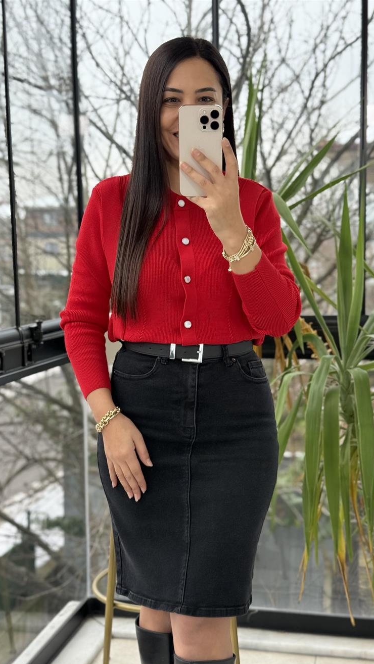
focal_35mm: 53
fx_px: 934
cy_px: 336
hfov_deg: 22.6
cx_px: 202
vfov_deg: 39.2
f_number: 1.78
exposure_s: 1/242
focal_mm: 6.76
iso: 125
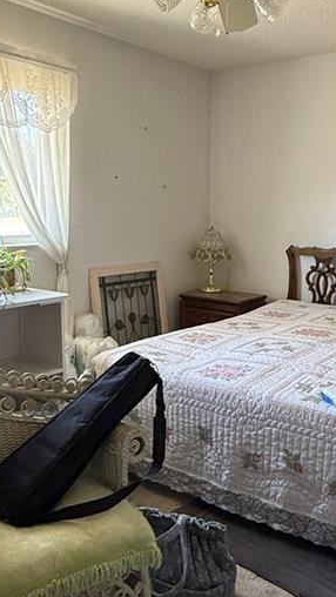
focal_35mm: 36
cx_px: 199
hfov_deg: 32.8
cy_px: 288
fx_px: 570
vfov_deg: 55.3
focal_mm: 2.22
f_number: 2.2
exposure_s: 1/87
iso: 320
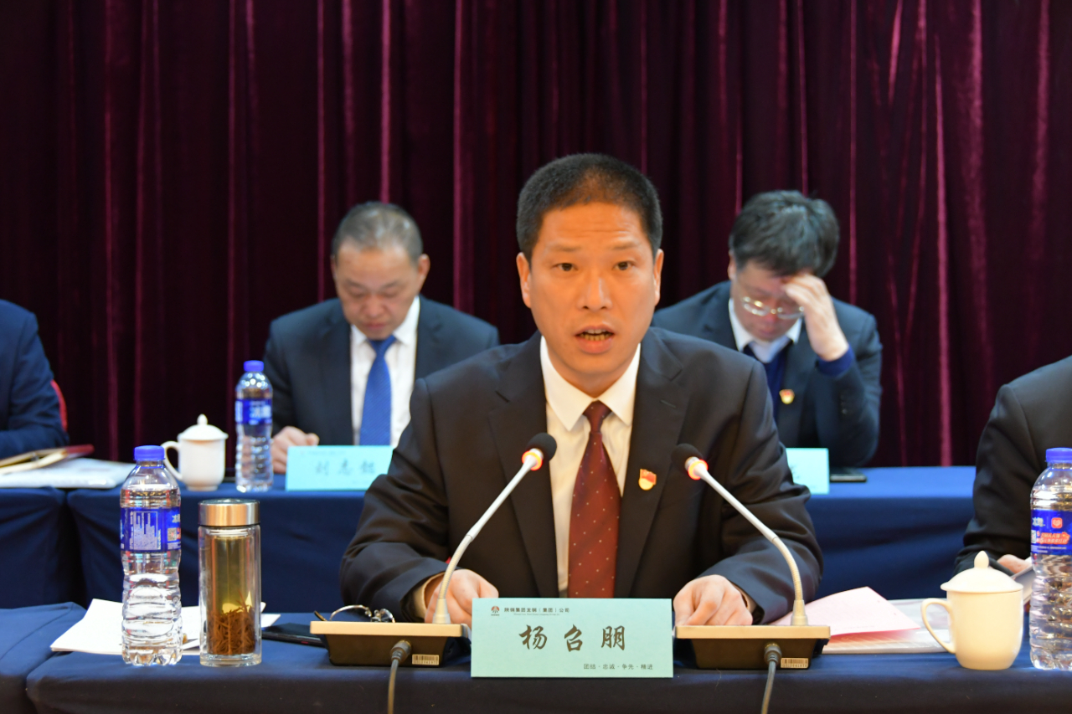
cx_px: 536
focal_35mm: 75
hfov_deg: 27.0
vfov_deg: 18.2
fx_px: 2233
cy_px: 357
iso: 2000
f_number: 4.8
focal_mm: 50
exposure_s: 1/30
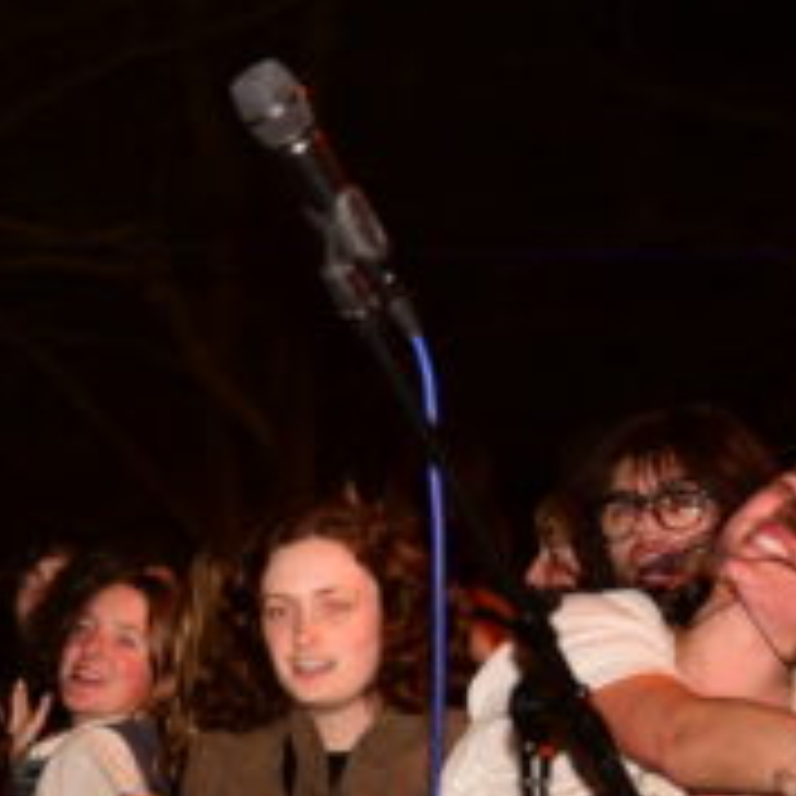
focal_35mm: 170
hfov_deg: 10.1
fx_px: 4423
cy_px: 807
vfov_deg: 10.2
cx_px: -261
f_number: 2.8
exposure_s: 1/40
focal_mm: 46
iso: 1000
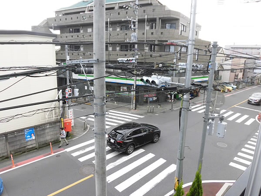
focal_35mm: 24
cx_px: 130
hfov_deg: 71.6
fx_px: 181
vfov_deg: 56.8
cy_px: 98
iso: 100
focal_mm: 4.3
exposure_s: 1/400
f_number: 3.1
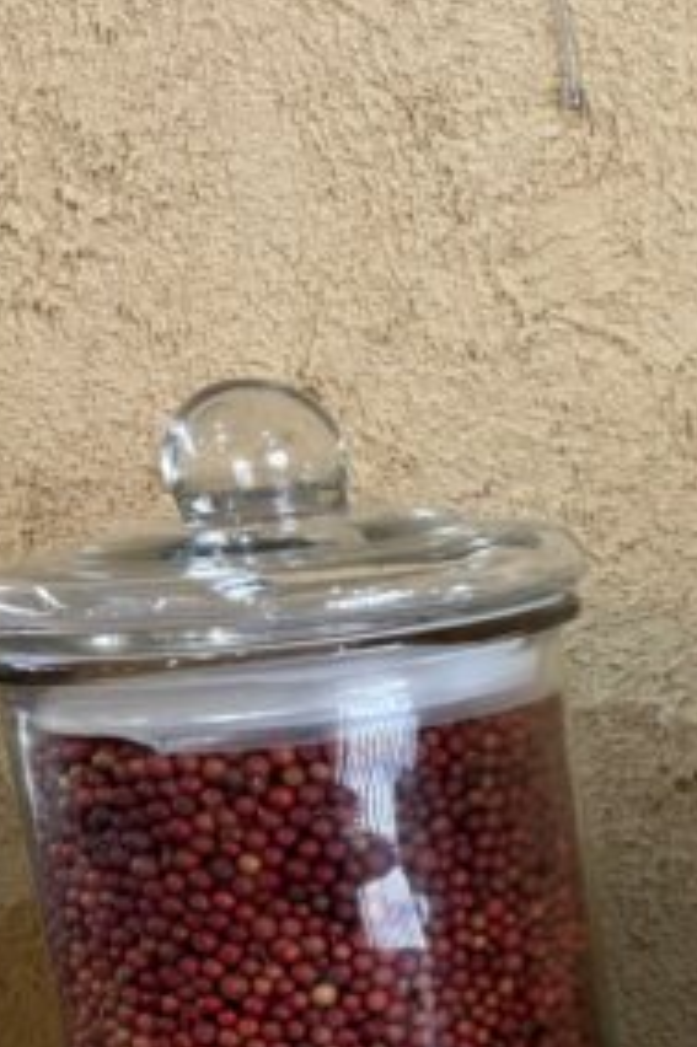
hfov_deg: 13.7
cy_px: 853
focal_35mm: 82
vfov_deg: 24.3
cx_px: 1468
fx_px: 2384
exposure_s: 1/60
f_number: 1.6
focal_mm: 5.96
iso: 320
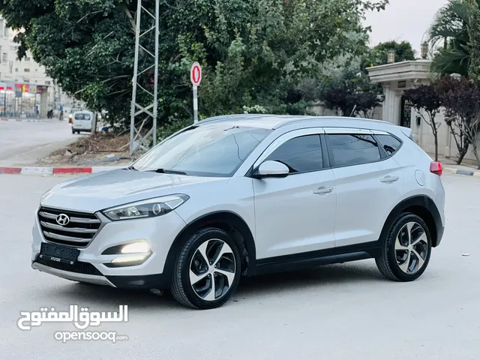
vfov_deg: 19.1
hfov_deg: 25.3
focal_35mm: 77
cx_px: 240
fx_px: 1068
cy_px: 180
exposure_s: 1/110
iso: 250
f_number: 2.8
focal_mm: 9
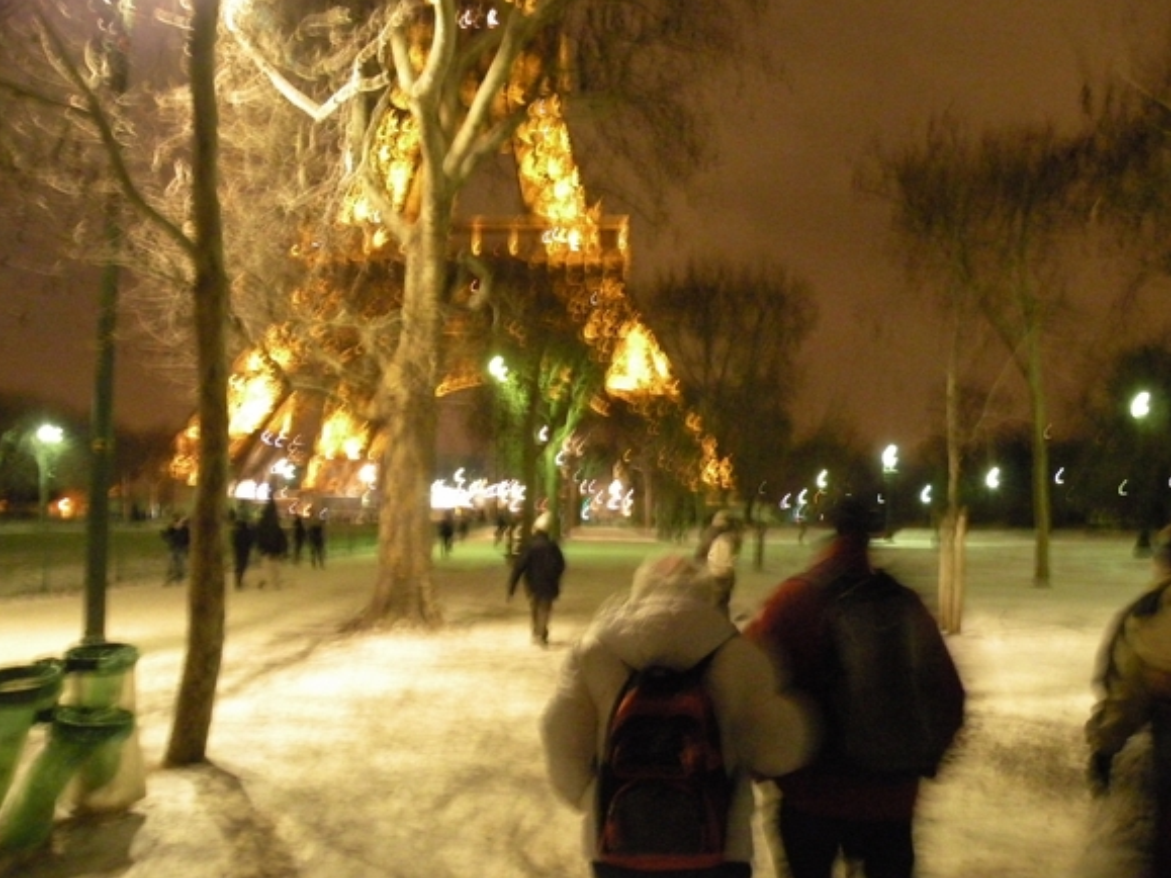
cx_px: 593
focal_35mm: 28
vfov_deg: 49.7
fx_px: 947
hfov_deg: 63.5
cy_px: 427
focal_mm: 4.7
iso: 800
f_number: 2.8
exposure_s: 1/5.3
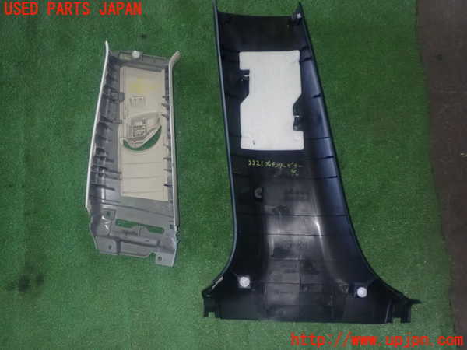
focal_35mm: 41
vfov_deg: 35.1
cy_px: 175
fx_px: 553
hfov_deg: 45.8
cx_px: 234
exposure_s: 1/40
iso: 1250
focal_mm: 7.31
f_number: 8
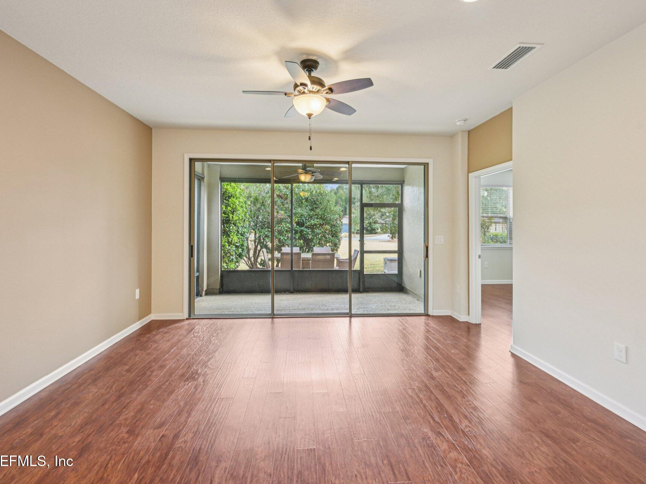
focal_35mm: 16
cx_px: 325
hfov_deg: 94.5
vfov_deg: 78.0
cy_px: 229
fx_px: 299
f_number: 8
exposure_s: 1/10
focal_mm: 14
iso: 400
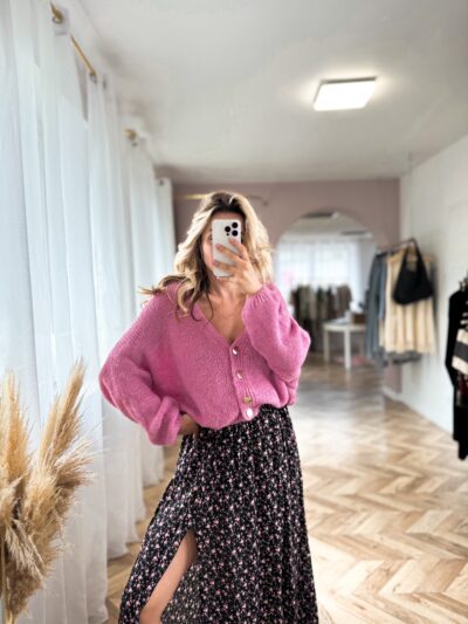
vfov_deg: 71.6
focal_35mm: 24
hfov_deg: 56.8
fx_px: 432
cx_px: 234
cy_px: 312
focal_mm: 6.76
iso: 64
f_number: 1.8
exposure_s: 1/140
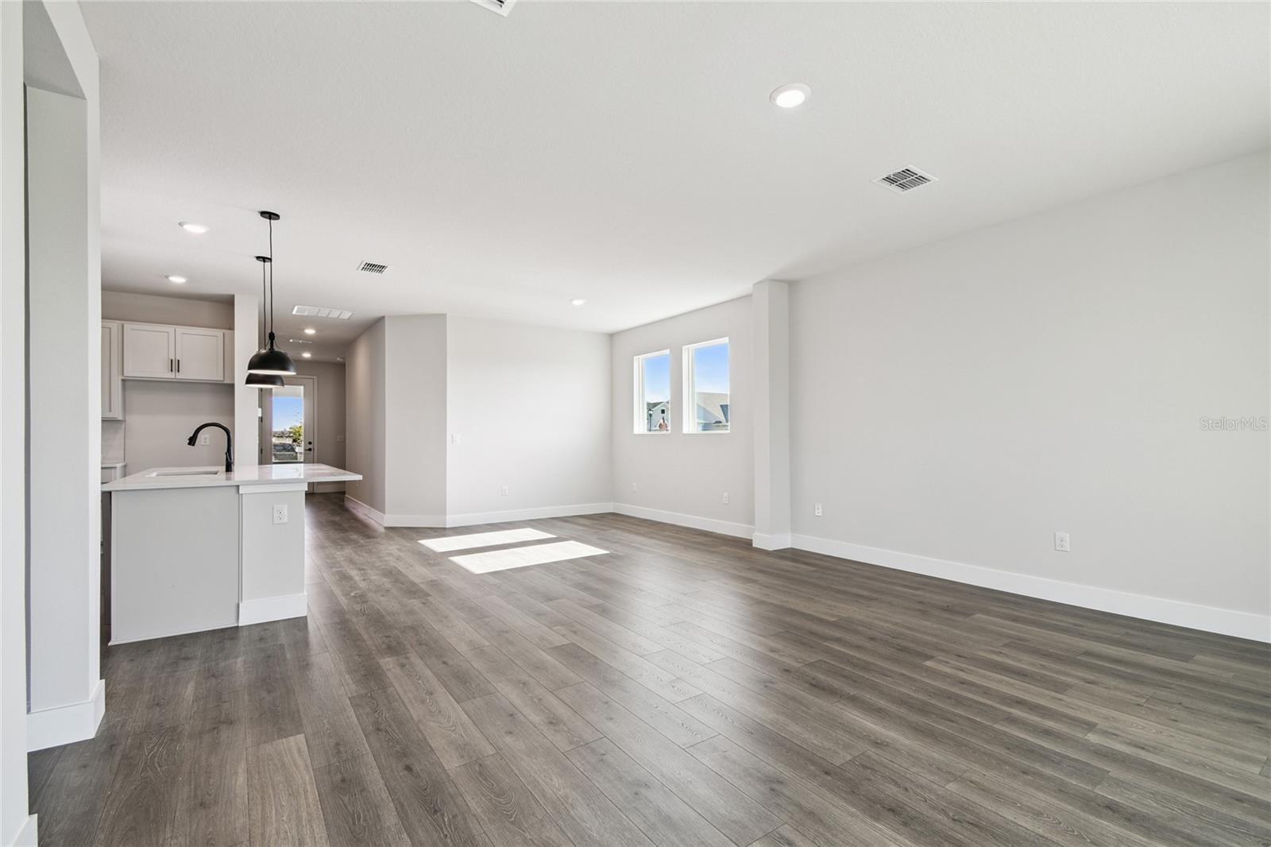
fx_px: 529
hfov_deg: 100.4
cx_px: 636
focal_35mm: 15
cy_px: 424
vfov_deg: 77.3
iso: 100
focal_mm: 10
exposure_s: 1/30
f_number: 7.1
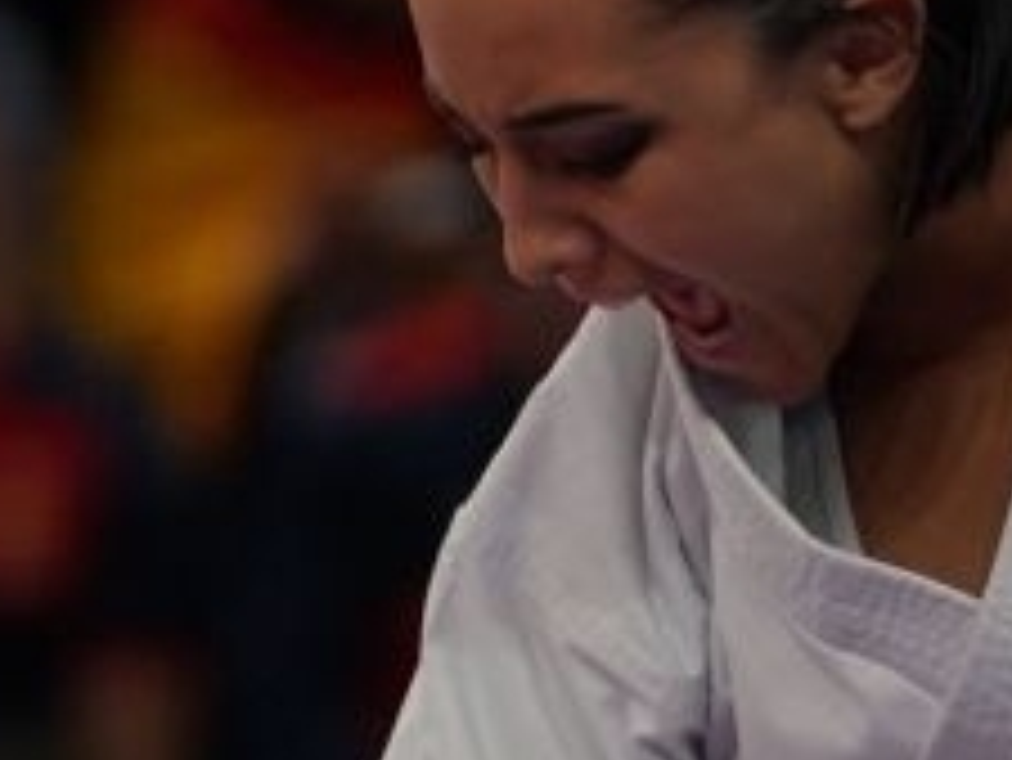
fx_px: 39167
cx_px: 409
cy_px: 490
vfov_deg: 1.1
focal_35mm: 1339
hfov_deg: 1.5
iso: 320
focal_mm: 174
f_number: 2.8
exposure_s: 1/500
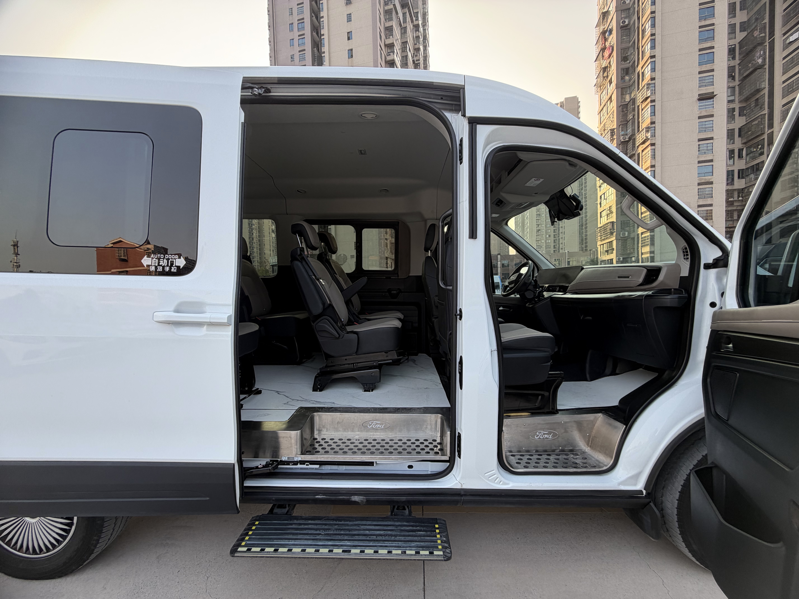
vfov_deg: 85.7
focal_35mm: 14
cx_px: 400
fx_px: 323
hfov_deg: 102.1
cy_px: 300
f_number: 2.2
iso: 40
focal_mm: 2.22
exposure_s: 1/168
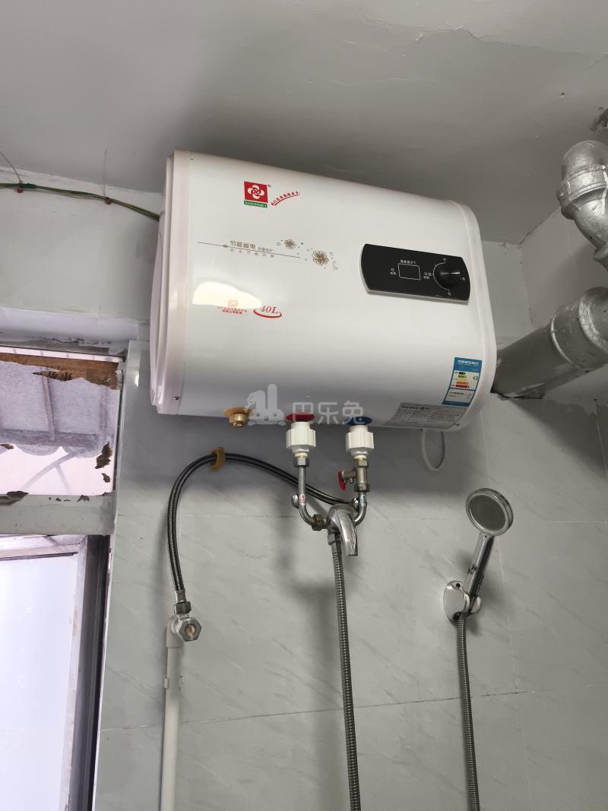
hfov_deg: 58.9
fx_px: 539
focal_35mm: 23
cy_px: 406
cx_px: 304
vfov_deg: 73.9
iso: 443
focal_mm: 5.6
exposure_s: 1/100
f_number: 1.57
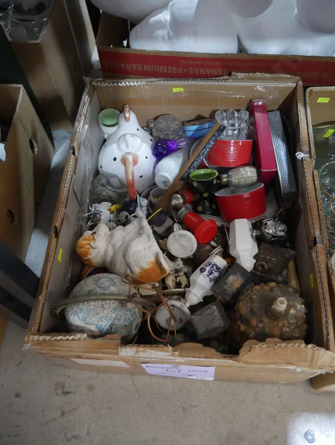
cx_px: 168
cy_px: 222
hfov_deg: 49.8
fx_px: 361
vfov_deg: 63.4
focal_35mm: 28
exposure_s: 1/60
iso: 1600
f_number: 3.5
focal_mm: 14
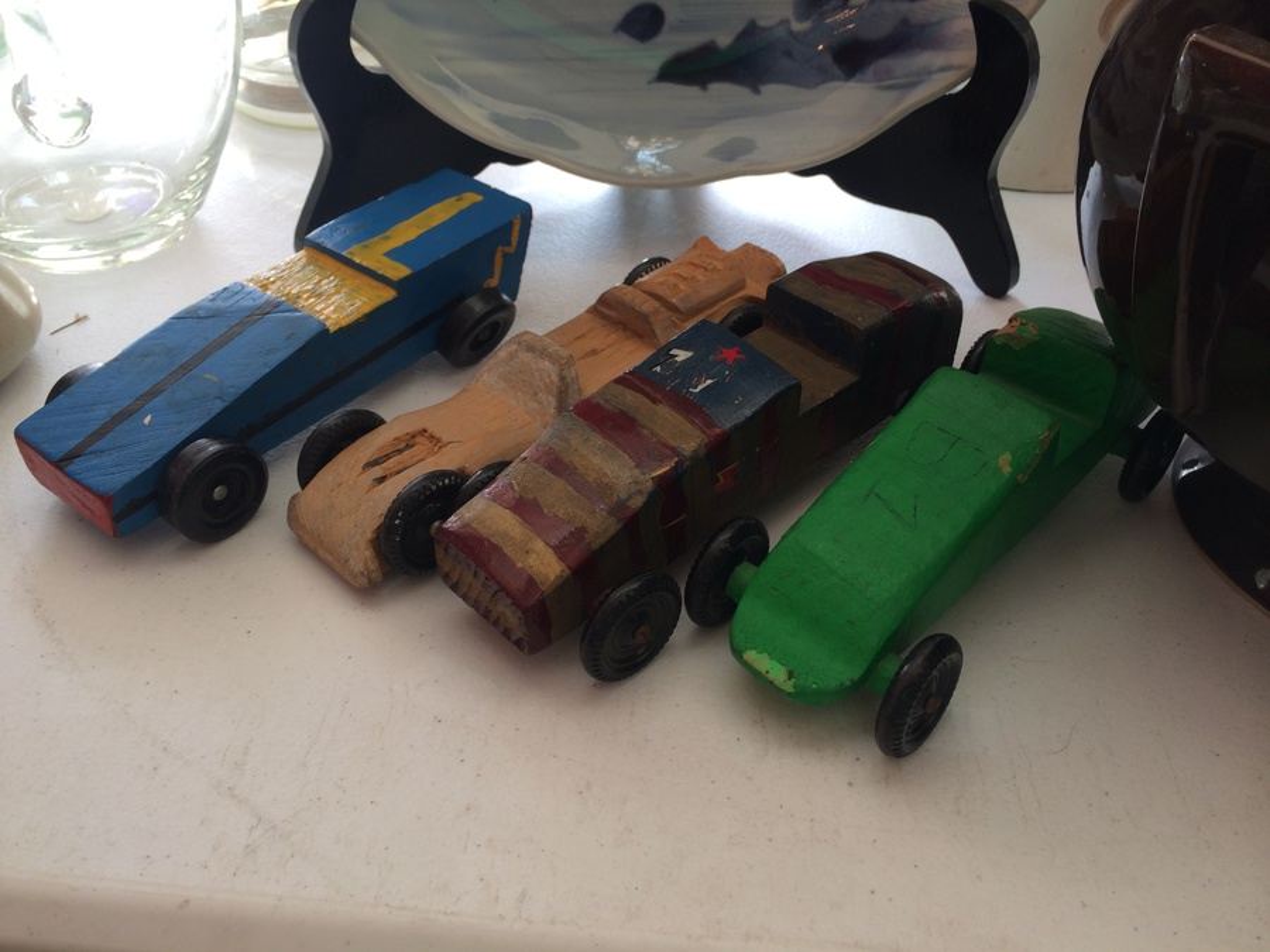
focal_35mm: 30
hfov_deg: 60.0
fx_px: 1101
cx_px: 635
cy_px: 476
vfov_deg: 46.8
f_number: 2.2
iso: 32
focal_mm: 4.12
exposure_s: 1/60
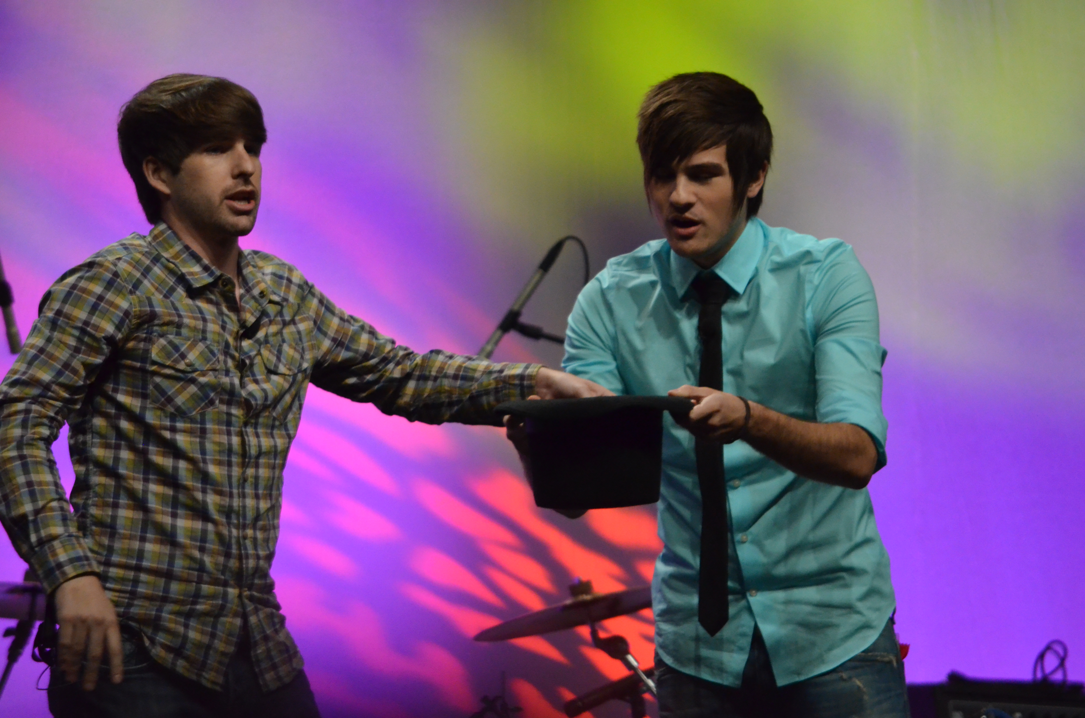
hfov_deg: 5.3
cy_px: 359
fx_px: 11730
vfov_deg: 3.5
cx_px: 542
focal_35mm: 390
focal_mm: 260
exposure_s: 1/400
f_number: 5.6
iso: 3200
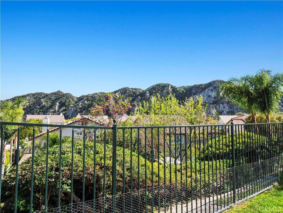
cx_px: 142
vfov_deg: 61.1
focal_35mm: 22
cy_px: 106
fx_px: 180
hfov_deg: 76.4
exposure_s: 1/125
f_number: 9
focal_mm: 11
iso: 200
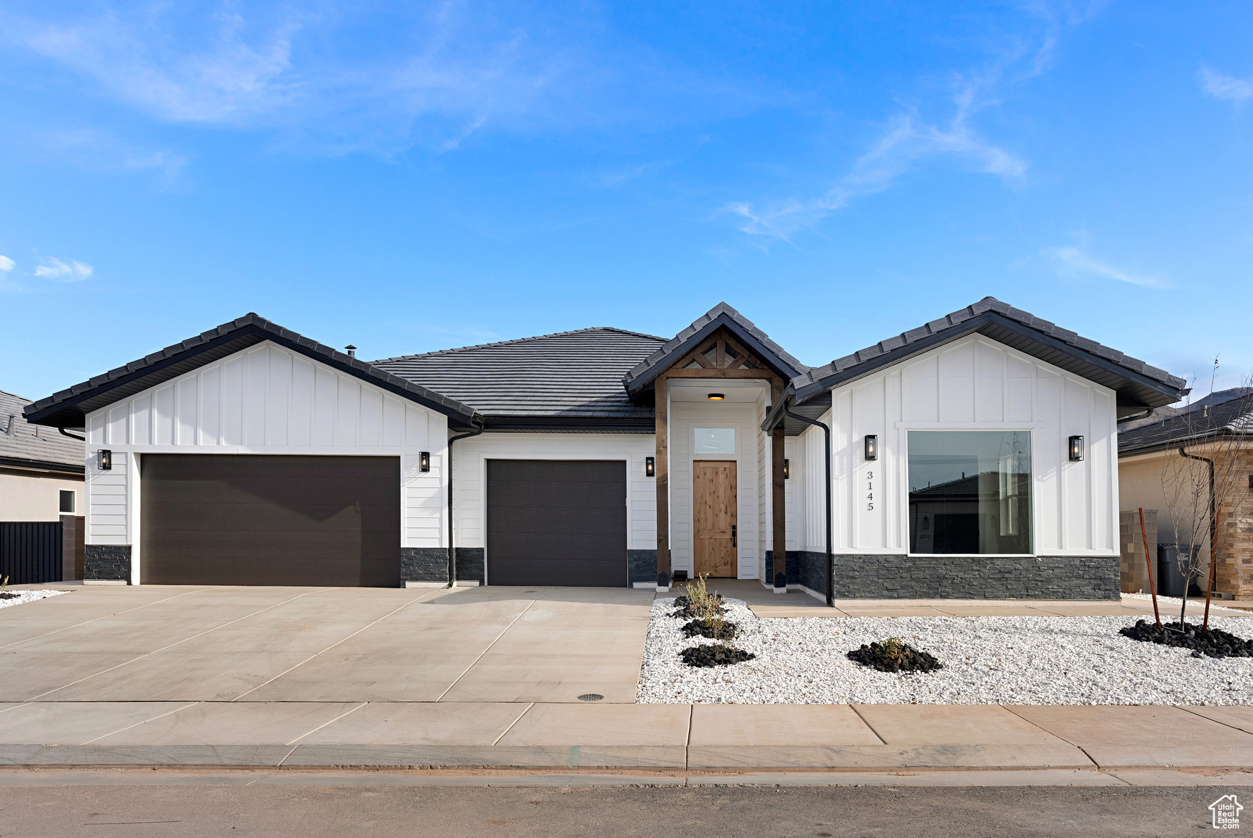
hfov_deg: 76.1
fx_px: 801
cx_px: 626
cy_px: 419
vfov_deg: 55.2
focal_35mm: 23
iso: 640
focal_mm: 23
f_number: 8
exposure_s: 1/400
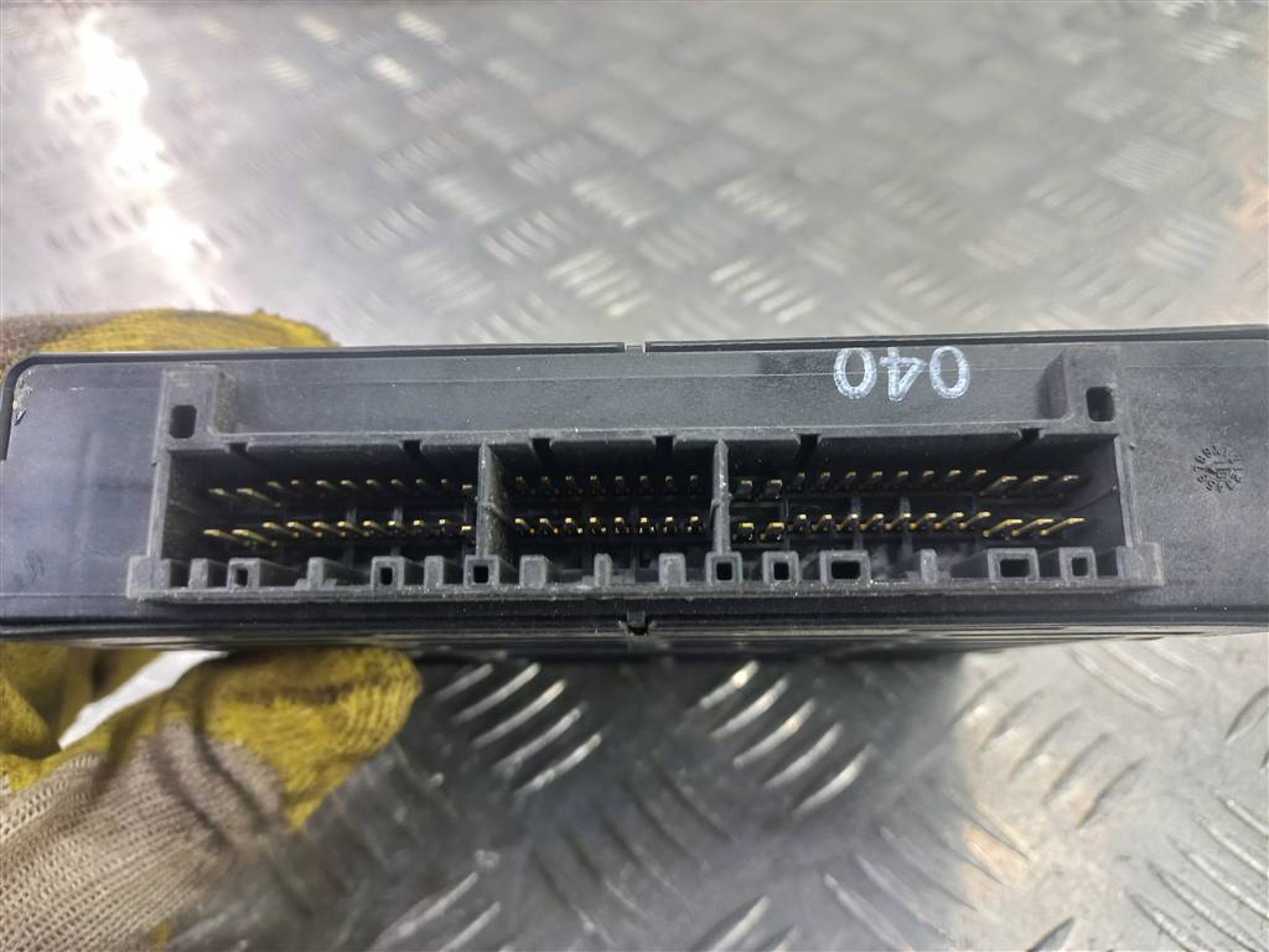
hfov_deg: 69.4
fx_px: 916
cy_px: 476
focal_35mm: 25
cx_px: 634
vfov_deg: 54.9
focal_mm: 4.6
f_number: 1.8
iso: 200
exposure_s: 1/50
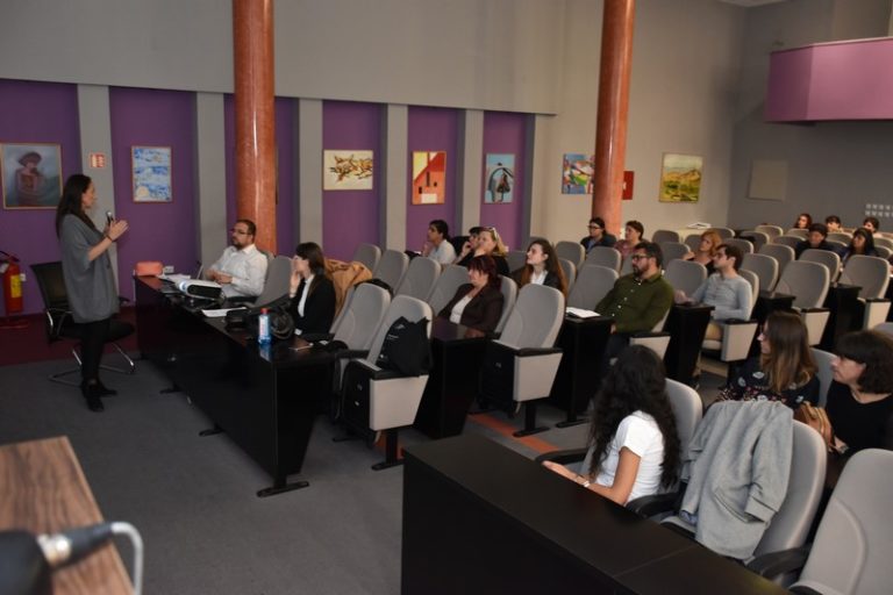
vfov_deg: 40.0
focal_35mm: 33
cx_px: 446
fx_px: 819
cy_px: 298
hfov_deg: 57.2
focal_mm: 22
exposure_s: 1/80
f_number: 3.5
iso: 1000
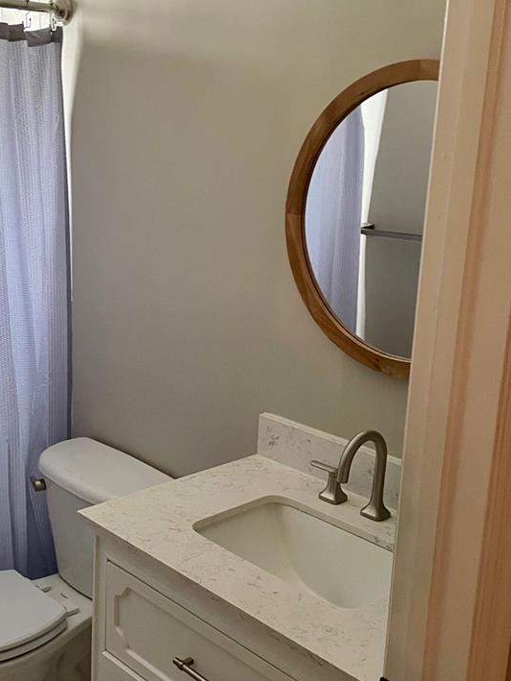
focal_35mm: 44
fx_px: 866
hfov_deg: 32.5
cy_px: 360
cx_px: 161
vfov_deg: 42.9
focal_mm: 4.2
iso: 400
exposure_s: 1/40
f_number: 1.6
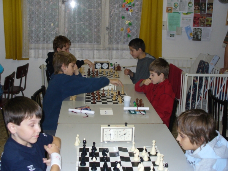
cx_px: 114
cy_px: 86
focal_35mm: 42
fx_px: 277
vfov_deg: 34.3
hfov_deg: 44.8
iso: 150
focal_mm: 7
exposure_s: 1/60
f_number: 2.9
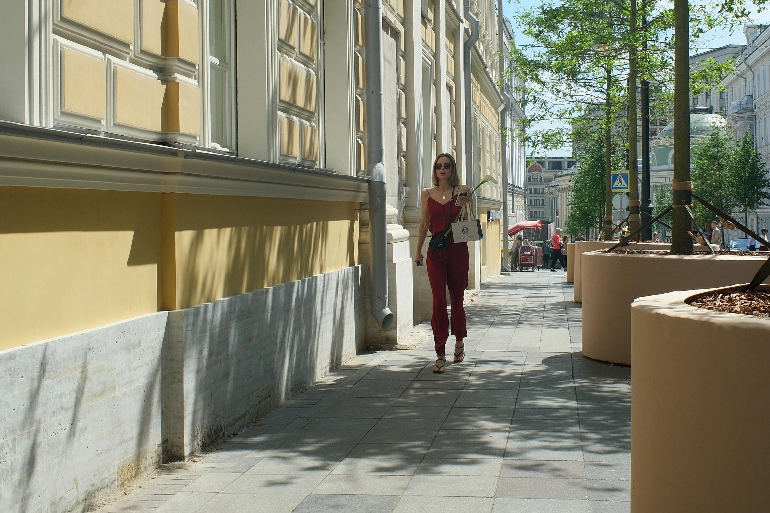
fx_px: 577
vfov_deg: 47.9
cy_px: 256
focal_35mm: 27
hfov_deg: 67.4
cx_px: 385
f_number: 8
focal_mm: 18
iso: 320
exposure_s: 1/450
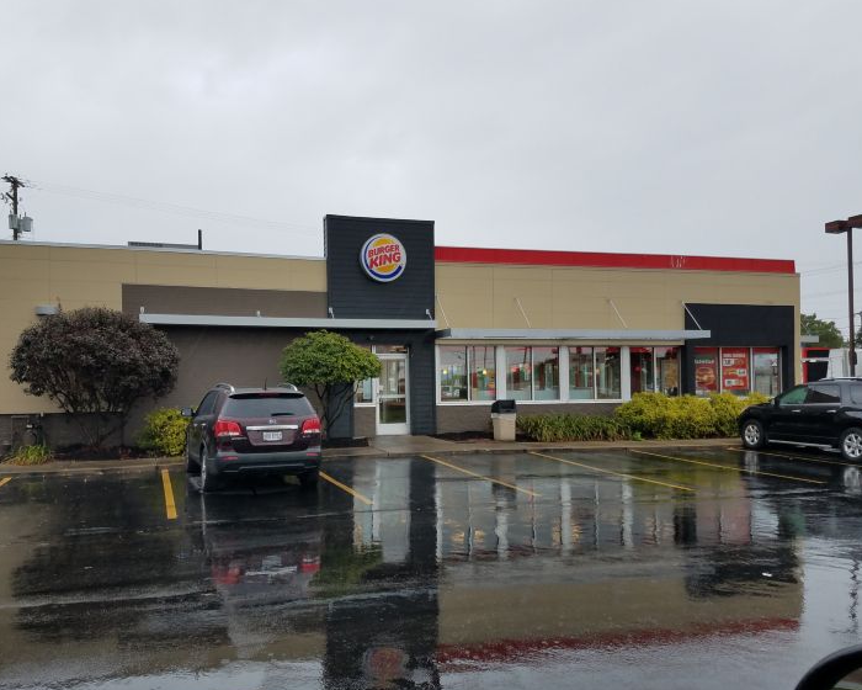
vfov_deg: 50.0
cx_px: 385
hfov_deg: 60.3
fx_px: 740
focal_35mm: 29
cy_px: 362
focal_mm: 4.2
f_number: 1.7
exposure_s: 1/202
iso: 40
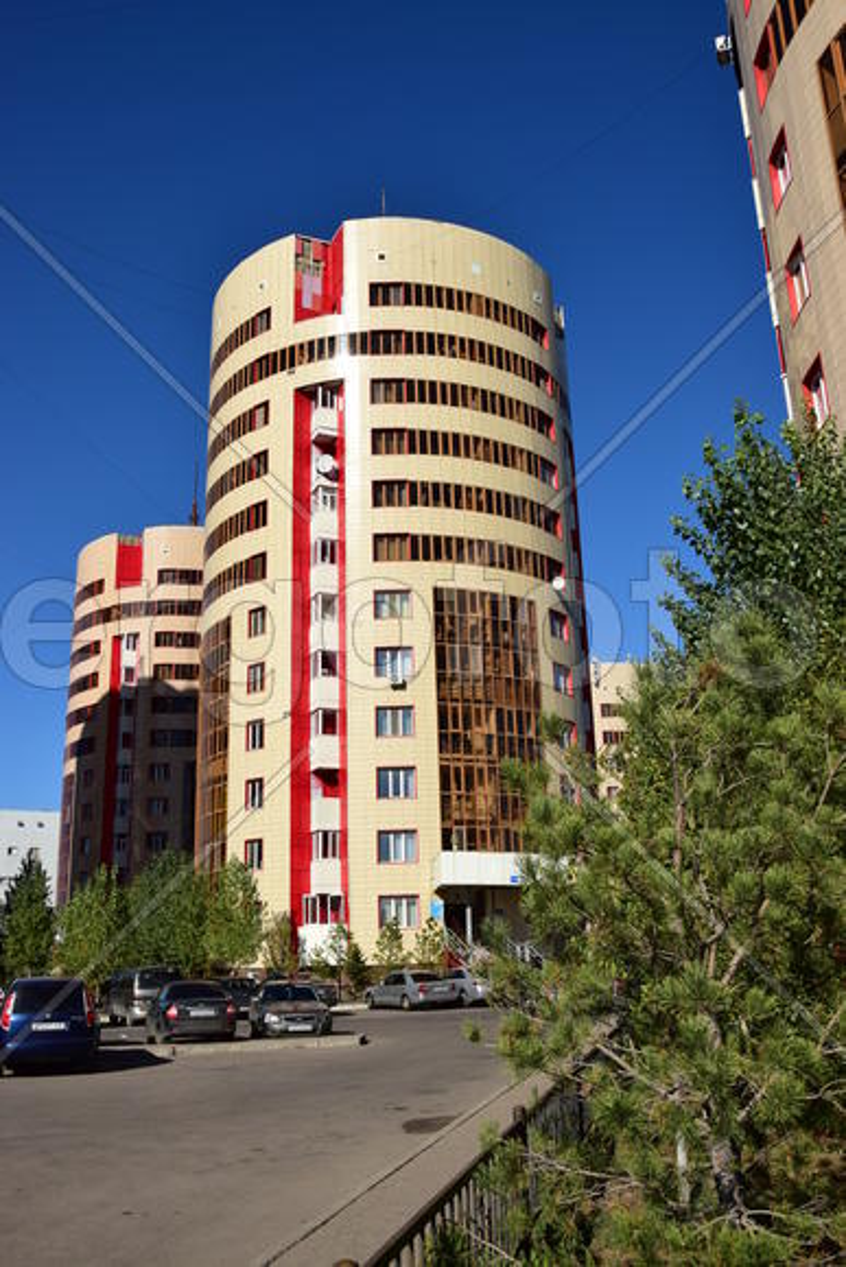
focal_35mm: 32
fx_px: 1110
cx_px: 423
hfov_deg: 41.7
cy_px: 634
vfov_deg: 59.5
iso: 100
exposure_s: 1/320
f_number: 9
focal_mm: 21
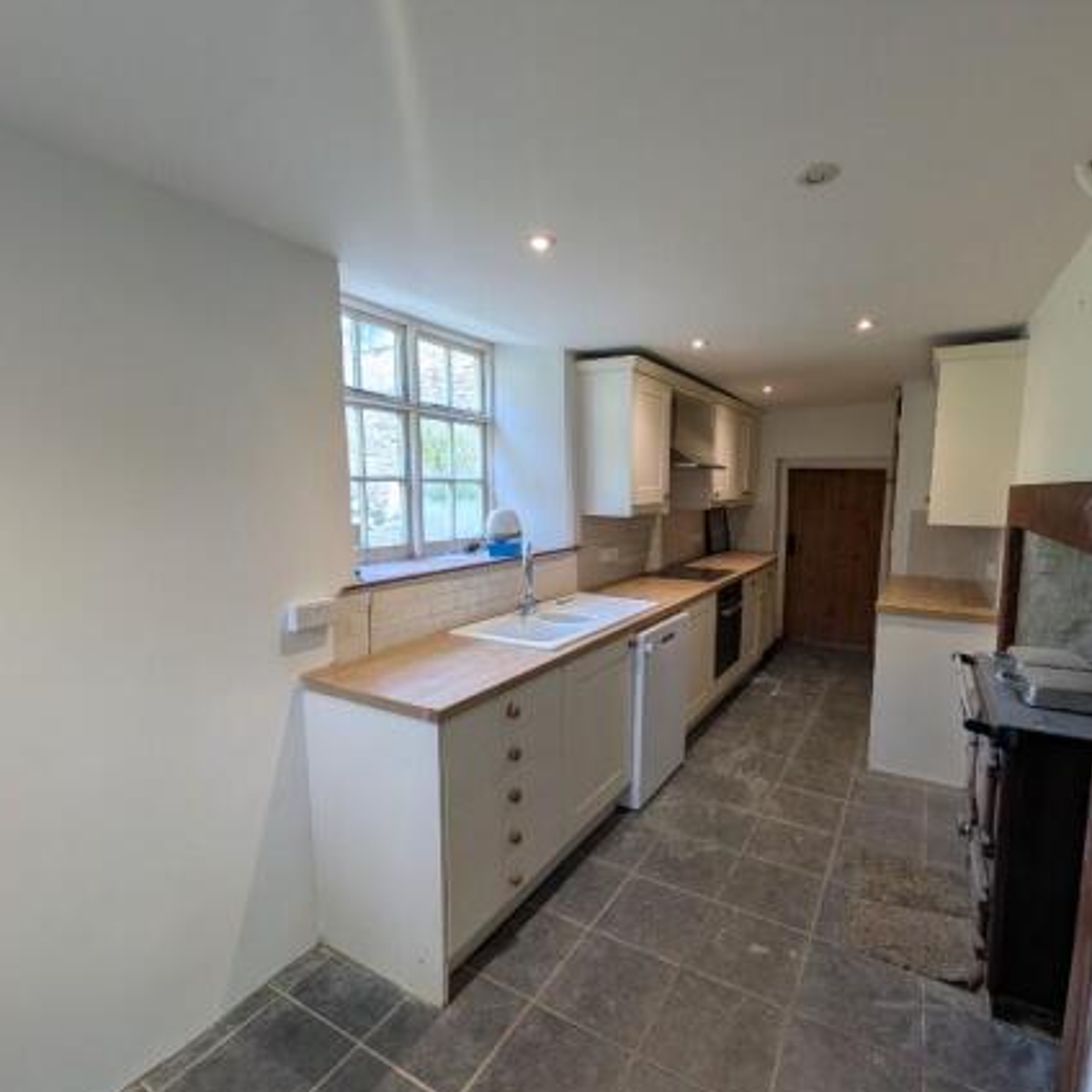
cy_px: 558
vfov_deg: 84.0
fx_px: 607
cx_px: 607
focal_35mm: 17
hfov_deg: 83.7
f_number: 2.2
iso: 163
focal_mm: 1.85
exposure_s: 1/100
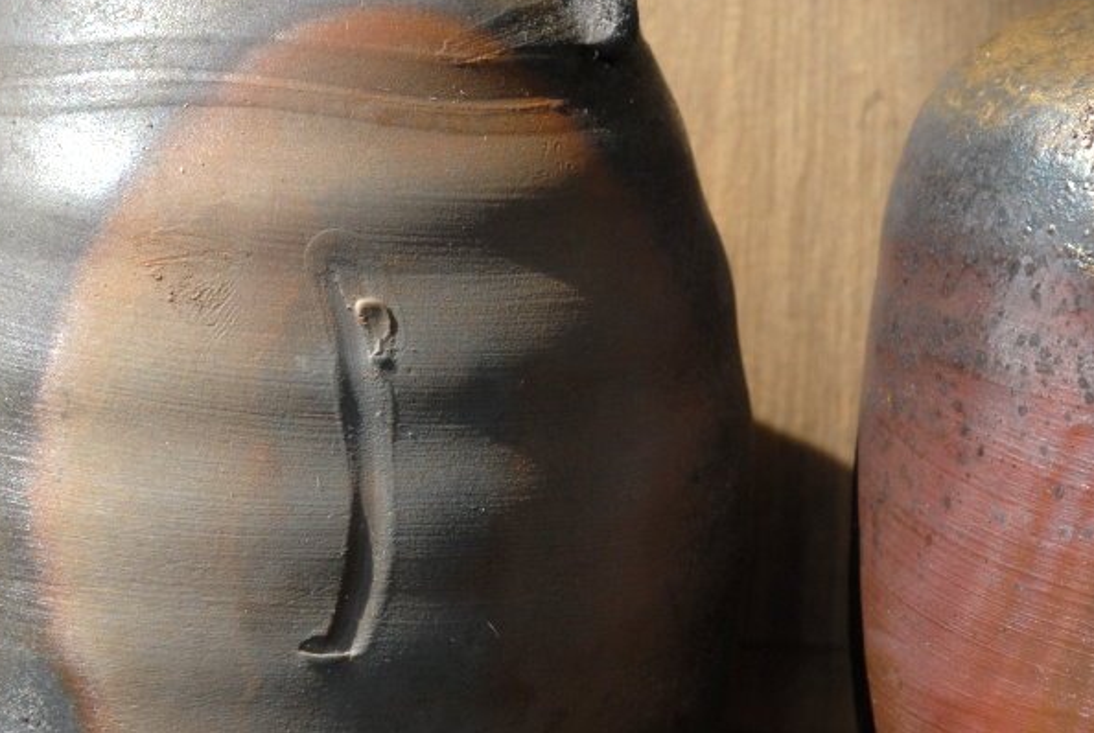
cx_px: 522
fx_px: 6869
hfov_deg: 9.1
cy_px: 348
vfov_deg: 6.1
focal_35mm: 226
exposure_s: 1/125
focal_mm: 105
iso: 400
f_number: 16
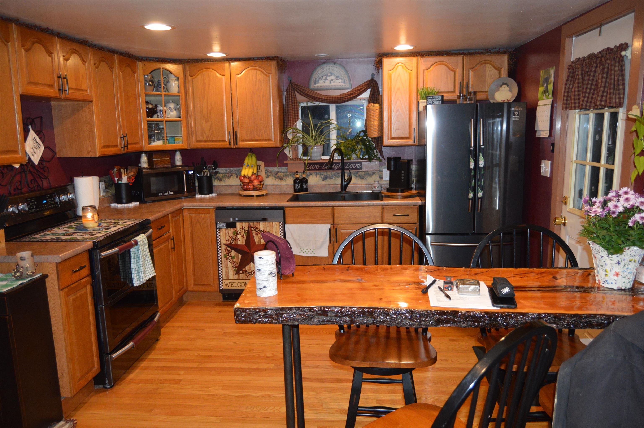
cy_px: 214
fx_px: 483
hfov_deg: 67.4
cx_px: 322
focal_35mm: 27
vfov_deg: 47.8
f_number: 3.5
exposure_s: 1/60
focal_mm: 18
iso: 1250
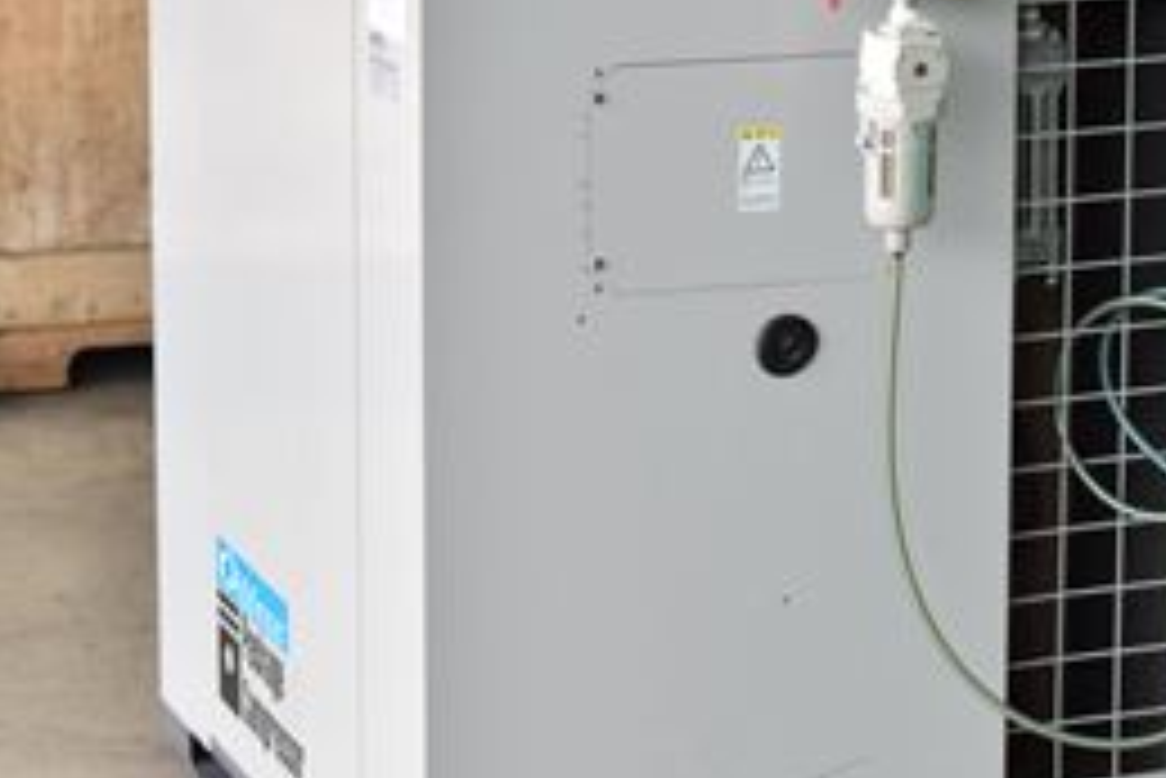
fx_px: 5151
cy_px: 315
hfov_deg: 12.9
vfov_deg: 8.6
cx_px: 612
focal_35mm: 159
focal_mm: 55
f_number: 6.3
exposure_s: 1/320
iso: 1250
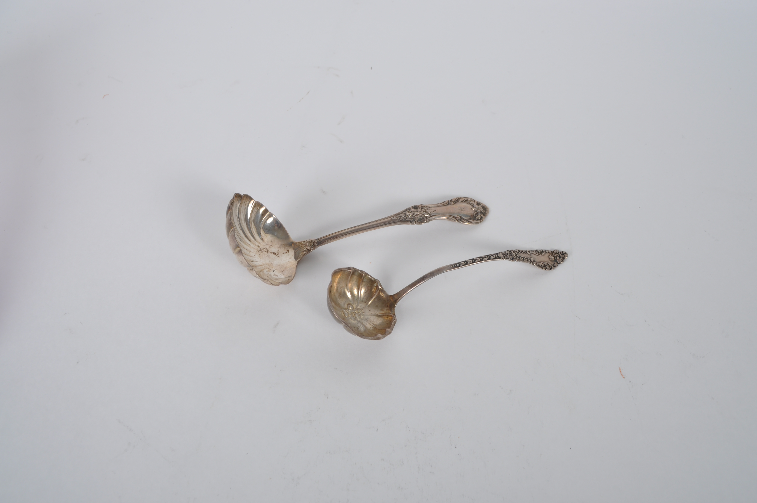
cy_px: 252
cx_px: 378
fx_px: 567
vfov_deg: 47.8
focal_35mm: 27
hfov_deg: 67.4
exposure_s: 1/125
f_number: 9
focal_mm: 18
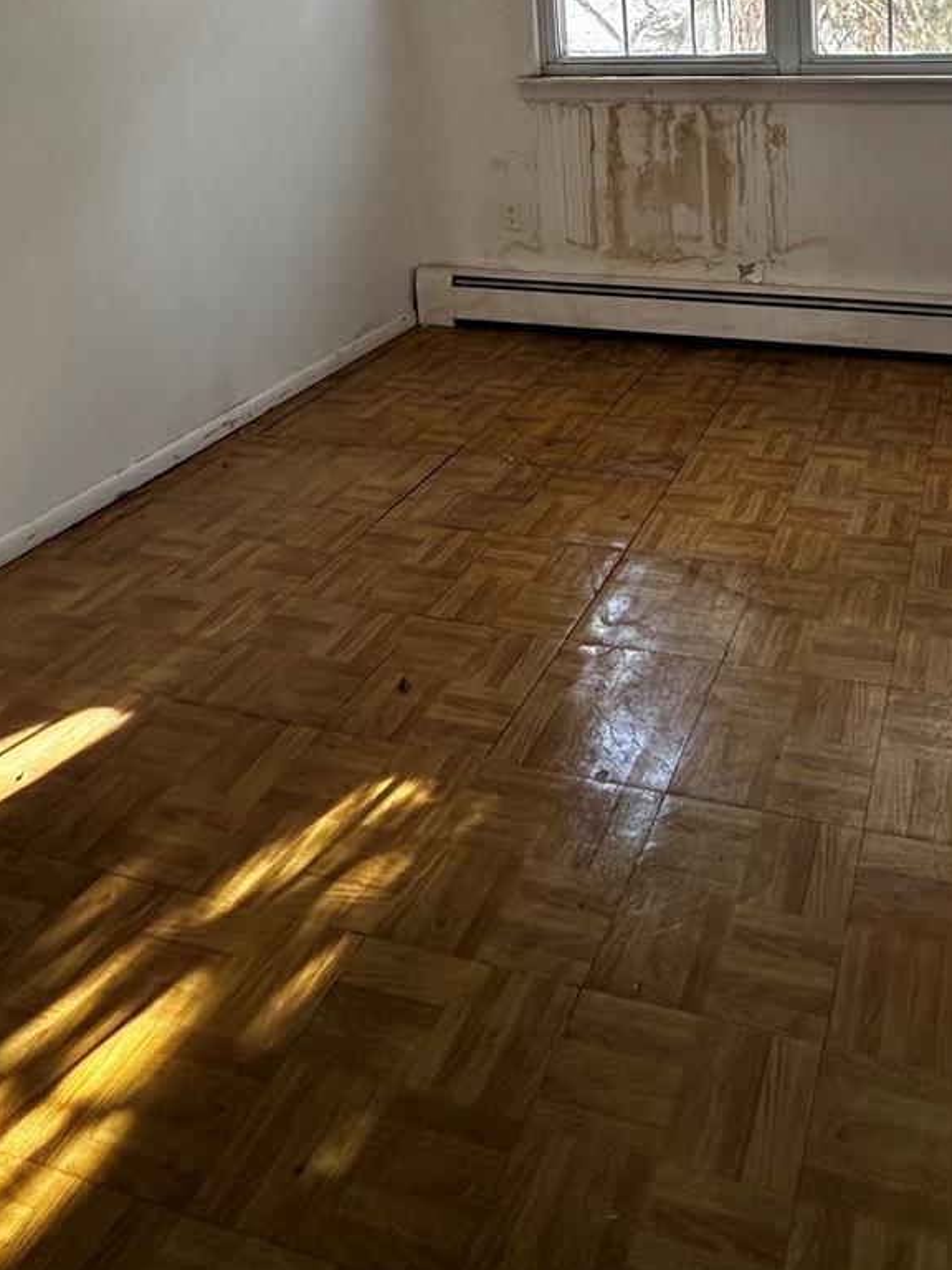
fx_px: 1027
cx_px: 762
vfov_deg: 55.0
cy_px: 124
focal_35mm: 28
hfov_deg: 47.1
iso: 160
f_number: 2.2
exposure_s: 1/99
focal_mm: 2.22
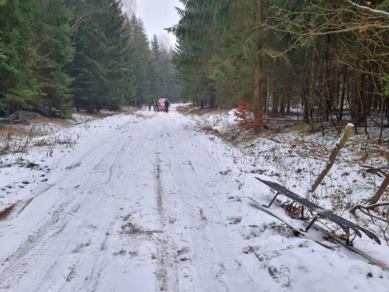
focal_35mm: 26
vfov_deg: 53.1
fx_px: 292
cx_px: 194
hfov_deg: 67.3
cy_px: 146
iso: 200
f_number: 1.8
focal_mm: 5.4
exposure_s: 1/100
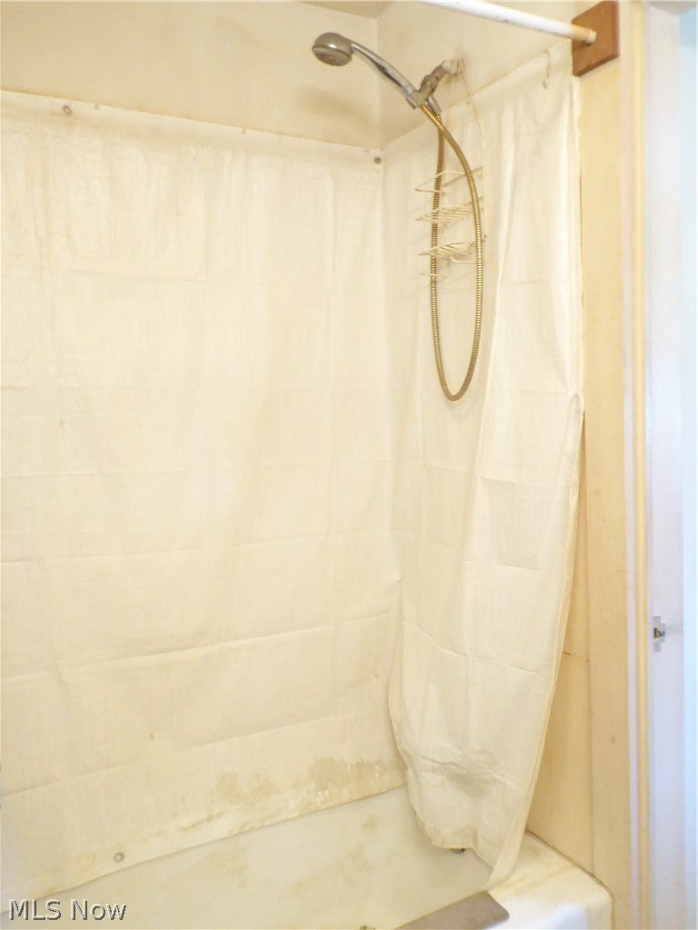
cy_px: 465
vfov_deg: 61.7
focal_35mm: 29
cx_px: 349
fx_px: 780
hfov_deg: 48.2
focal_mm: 5
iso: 400
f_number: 3.5
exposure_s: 1/8
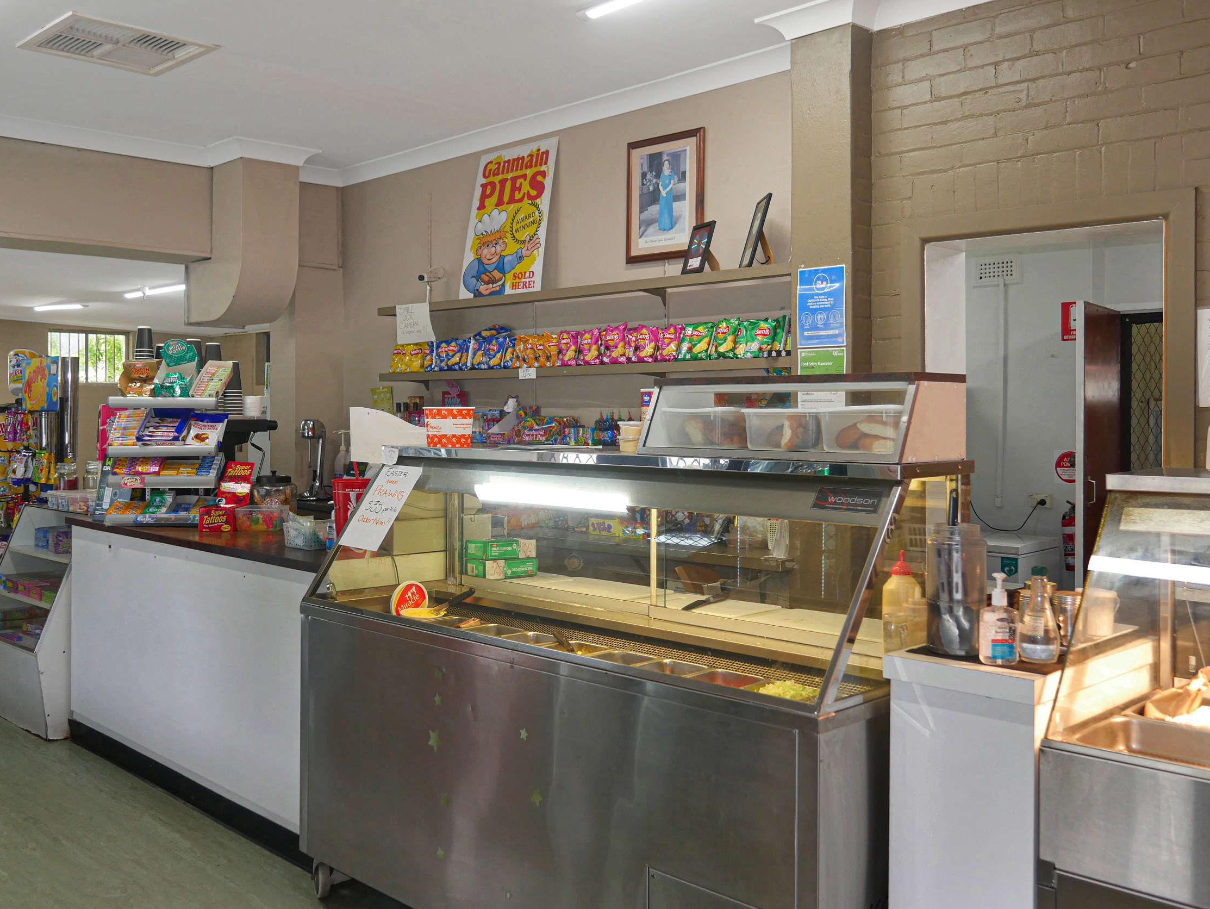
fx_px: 1154
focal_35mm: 33
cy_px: 458
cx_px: 596
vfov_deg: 43.0
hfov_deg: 55.3
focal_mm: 16
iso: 400
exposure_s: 1/60
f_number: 3.6
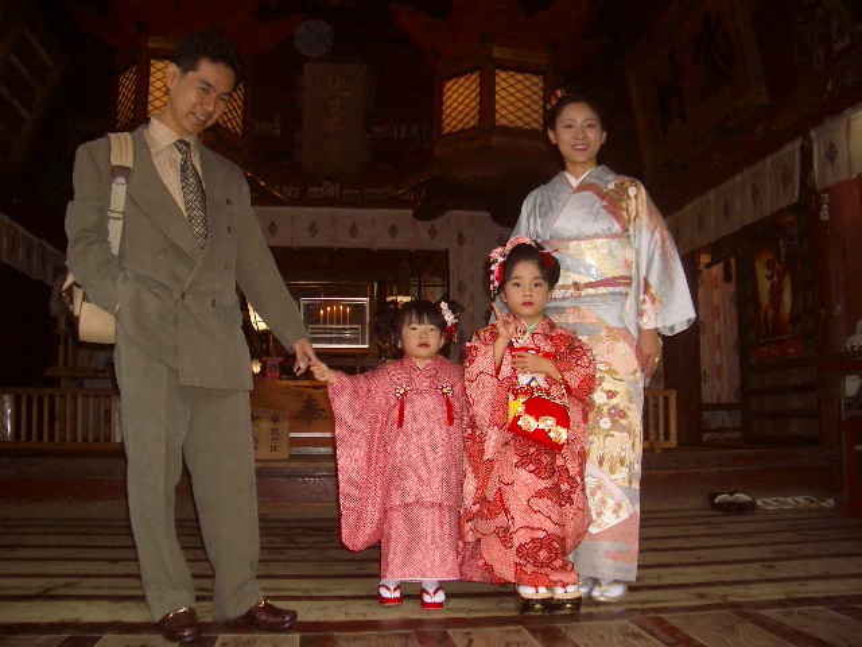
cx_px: 431
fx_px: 872
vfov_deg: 40.7
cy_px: 324
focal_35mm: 35
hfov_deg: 52.6
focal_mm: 5.8
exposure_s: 1/60
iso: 100
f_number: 2.6
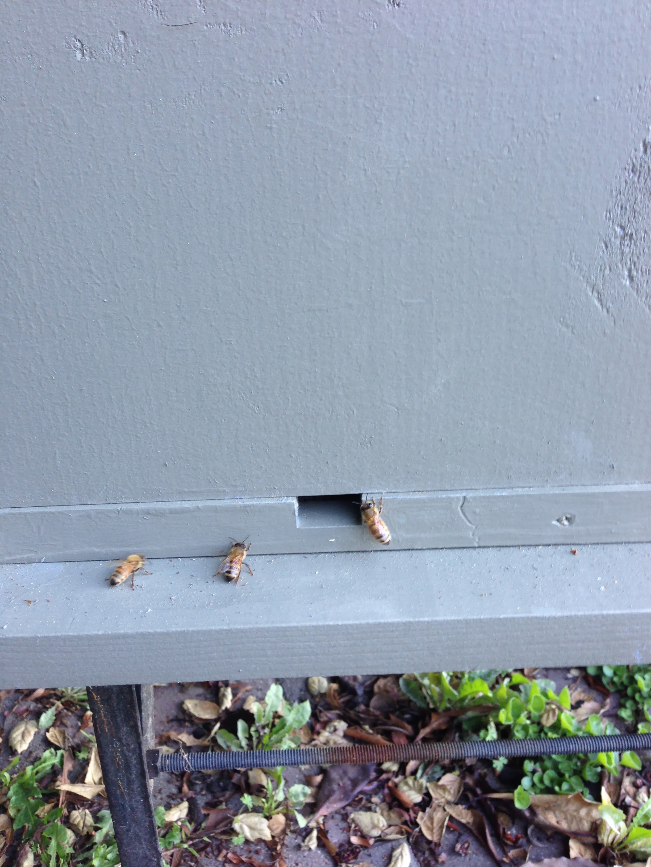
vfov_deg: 55.4
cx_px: 326
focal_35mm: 33
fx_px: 827
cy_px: 434
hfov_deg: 42.9
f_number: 2.4
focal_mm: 4.13
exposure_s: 1/24
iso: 50
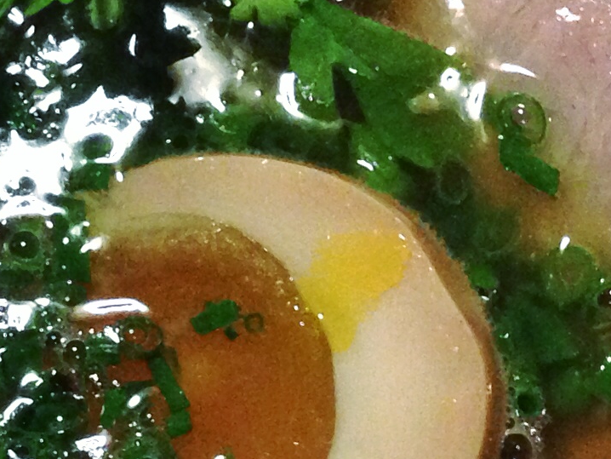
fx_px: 2649
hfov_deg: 13.1
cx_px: 519
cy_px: 39
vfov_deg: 9.8
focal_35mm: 150
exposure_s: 1/20
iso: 400
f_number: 2.4
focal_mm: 4.12
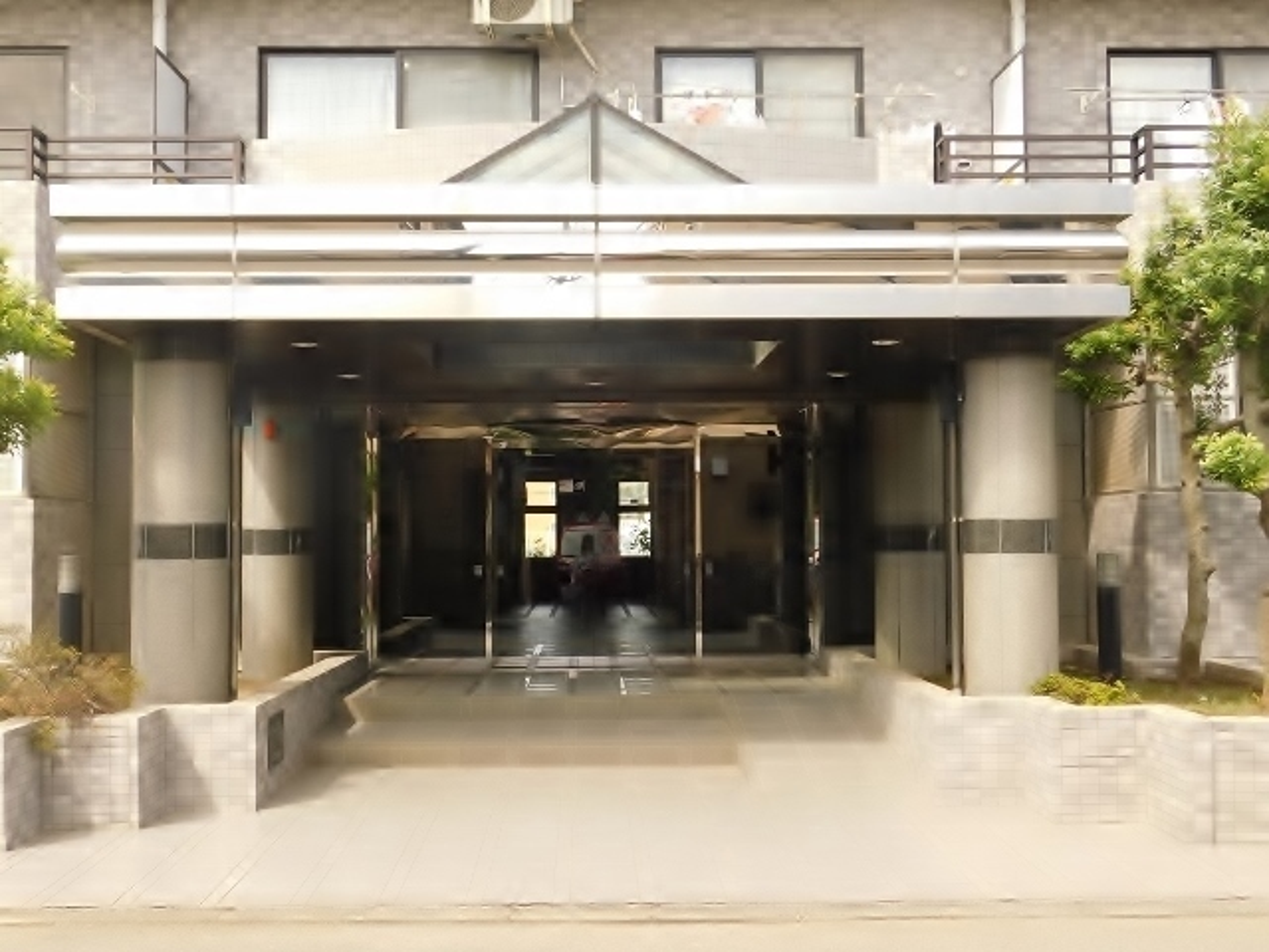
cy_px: 476
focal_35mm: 40
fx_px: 1466
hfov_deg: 46.8
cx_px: 634
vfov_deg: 36.0
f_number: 3.6
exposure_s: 1/250
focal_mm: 7.1
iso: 125
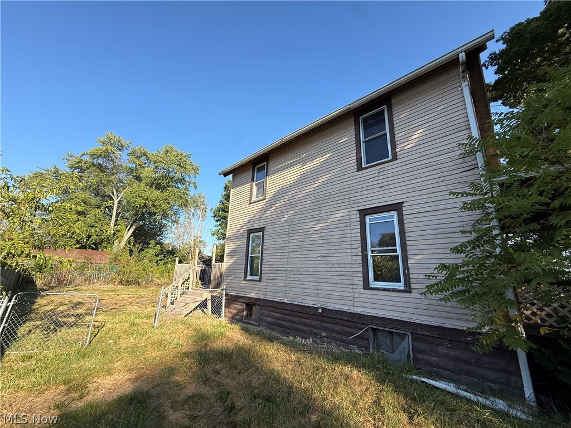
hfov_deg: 102.1
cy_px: 214
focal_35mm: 14
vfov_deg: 85.7
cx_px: 286
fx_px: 231
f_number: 2.2
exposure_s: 1/686
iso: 50
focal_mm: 2.22
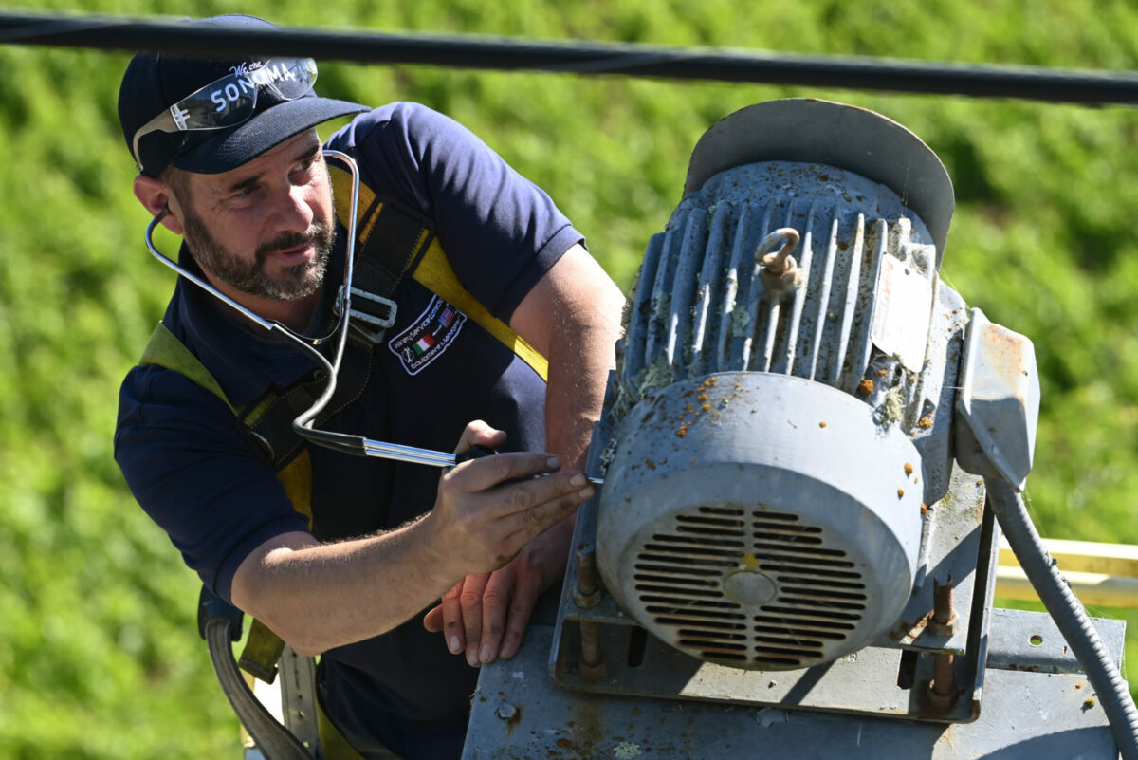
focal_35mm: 200
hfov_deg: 10.3
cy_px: 380
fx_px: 6324
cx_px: 569
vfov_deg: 6.9
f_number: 8
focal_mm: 200
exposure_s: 1/1600
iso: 1600
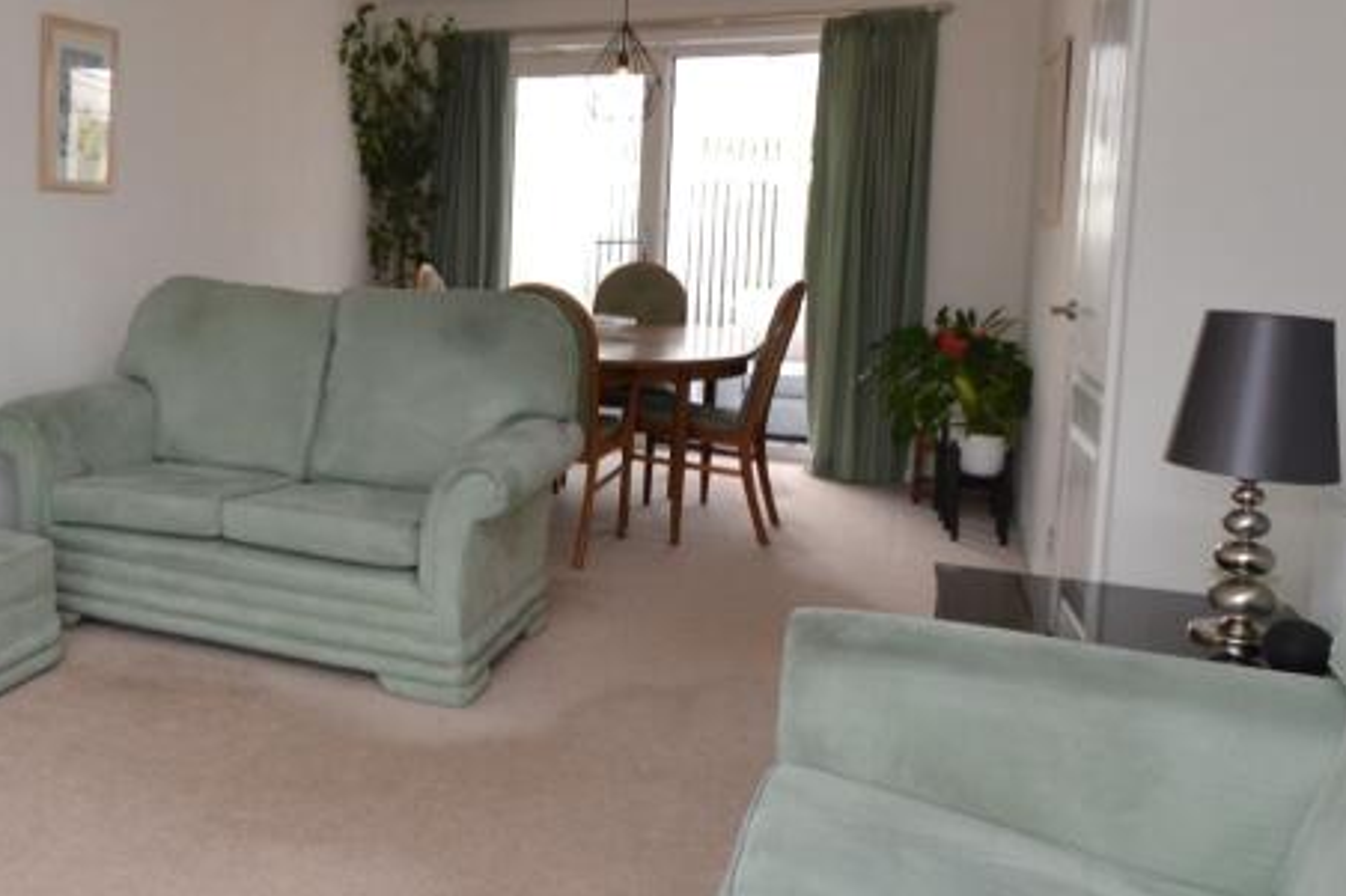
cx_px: 176
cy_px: 296
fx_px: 1271
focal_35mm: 34
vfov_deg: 38.4
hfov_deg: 50.5
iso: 400
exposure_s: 1/100
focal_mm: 10
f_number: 5
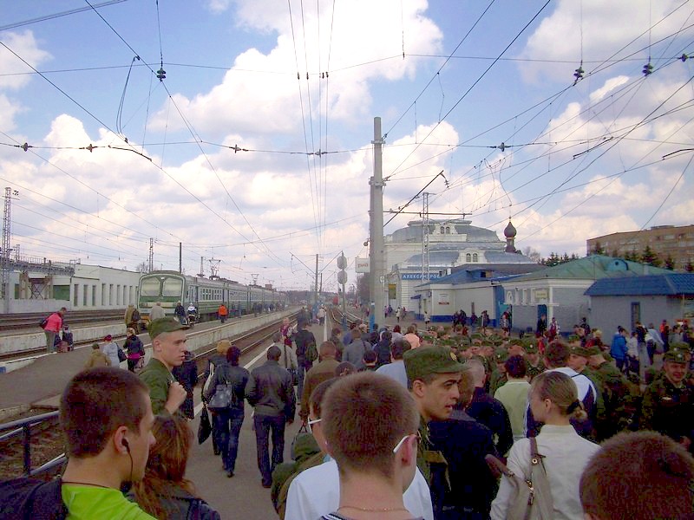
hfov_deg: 54.0
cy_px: 260
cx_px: 347
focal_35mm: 34
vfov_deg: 41.8
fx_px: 682
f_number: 5.6
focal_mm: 5.7
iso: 80
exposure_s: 1/500
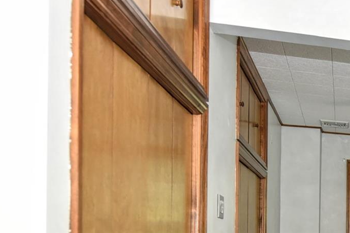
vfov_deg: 22.2
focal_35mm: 57
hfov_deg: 26.5
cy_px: 268
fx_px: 554
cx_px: 510
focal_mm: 19
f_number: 4.8
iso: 800
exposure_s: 1/90
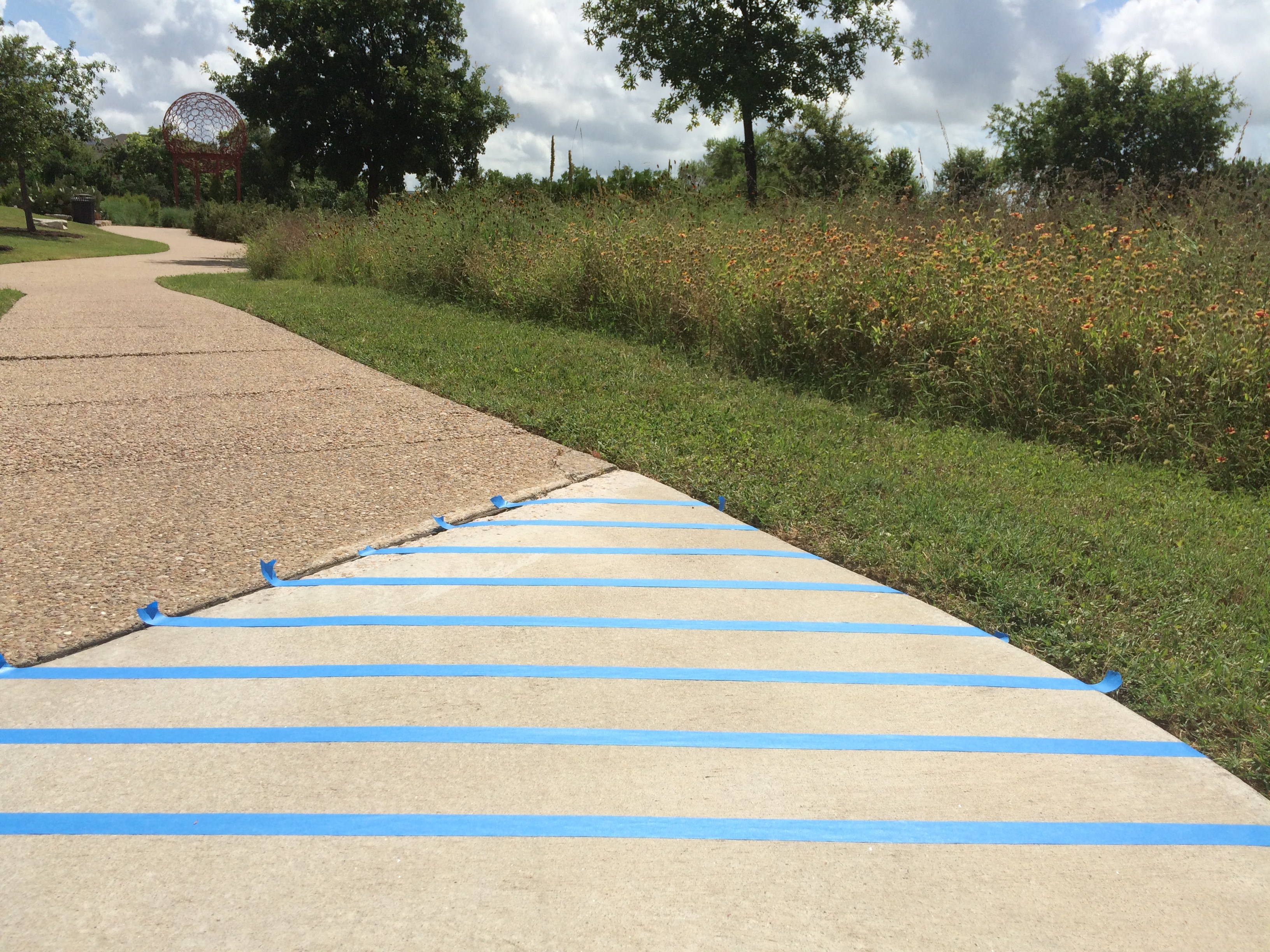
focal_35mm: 29
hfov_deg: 61.7
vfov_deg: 48.2
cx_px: 635
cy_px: 476
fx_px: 1064
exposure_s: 1/4115
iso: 32
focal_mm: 4.15
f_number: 2.2
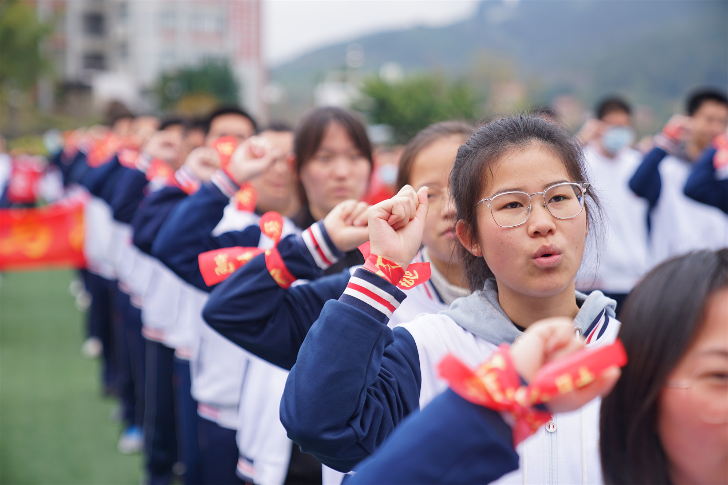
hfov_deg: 28.8
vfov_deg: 19.5
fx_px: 1415
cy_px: 242
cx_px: 364
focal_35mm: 70
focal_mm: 70
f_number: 2.8
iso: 100
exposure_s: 1/200
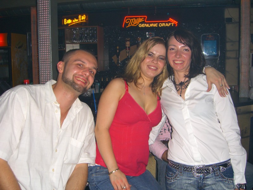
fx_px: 278
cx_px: 126
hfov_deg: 49.0
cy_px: 95
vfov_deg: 37.7
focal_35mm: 38
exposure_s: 1/60
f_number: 2.8
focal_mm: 7.9
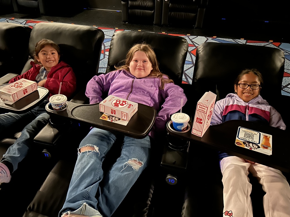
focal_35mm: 26
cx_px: 145
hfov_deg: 67.3
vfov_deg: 53.1
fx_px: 218
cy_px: 108
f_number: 1.5
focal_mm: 5.7
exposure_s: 1/9
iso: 1600
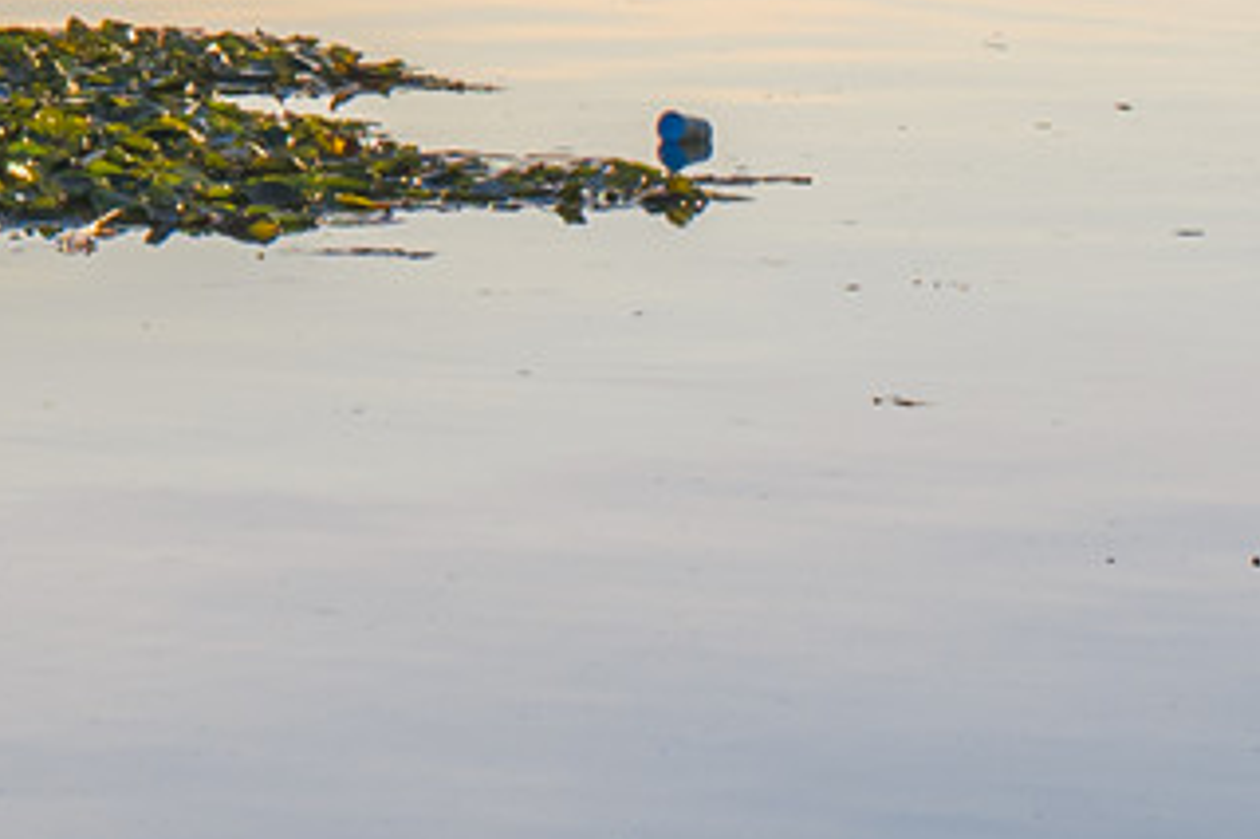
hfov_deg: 6.2
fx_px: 10949
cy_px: -1341
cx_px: -2162
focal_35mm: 313
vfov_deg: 4.3
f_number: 8
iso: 100
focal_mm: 50
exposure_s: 1/500
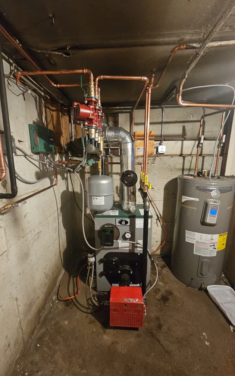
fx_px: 143
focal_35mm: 14
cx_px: 112
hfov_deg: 78.6
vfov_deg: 105.3
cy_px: 189
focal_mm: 2.2
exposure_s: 1/24
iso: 1000
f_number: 2.2
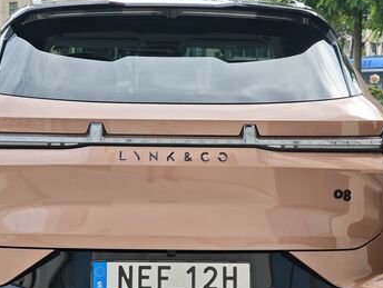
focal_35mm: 111
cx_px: 177
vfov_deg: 13.4
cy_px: 193
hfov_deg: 17.7
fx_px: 1230
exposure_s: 1/1014
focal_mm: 11.5
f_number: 1.8
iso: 50
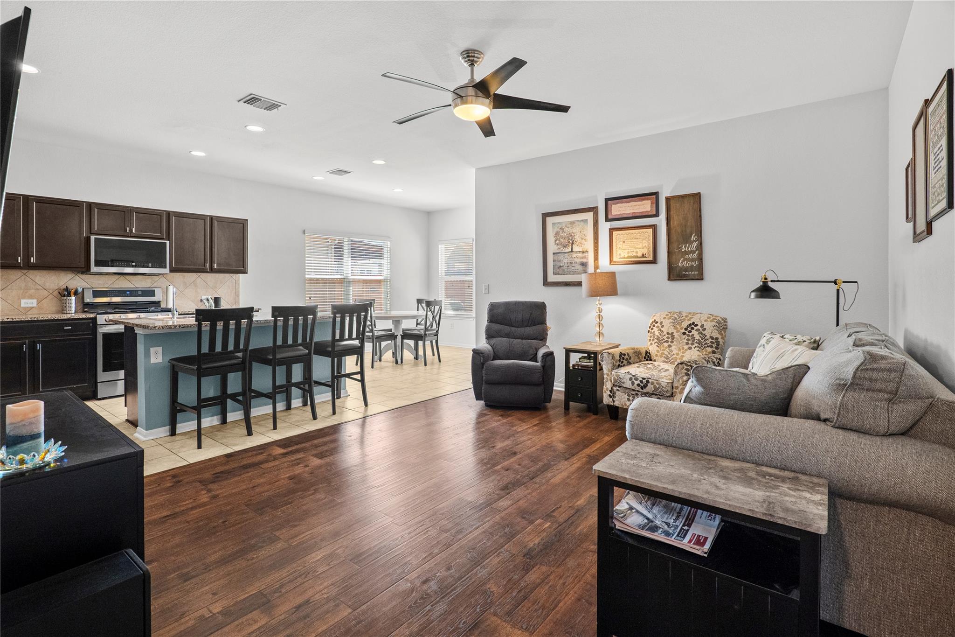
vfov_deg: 73.7
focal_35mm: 16
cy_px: 318
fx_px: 424
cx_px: 478
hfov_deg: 96.7
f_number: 7.1
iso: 400
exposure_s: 1/5
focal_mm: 16
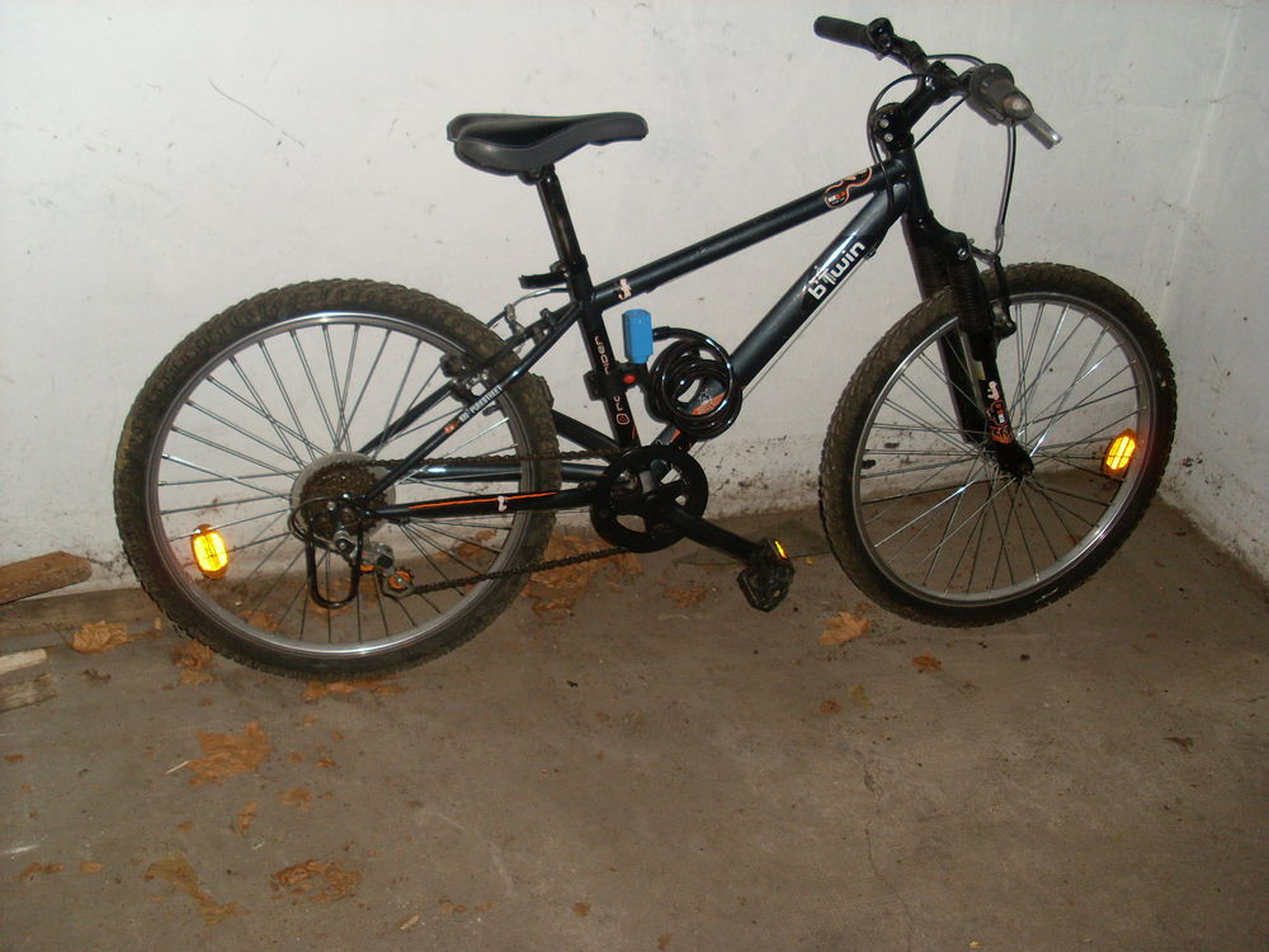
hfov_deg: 49.0
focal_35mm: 38
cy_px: 476
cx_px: 634
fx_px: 1393
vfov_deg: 37.7
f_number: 3
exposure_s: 1/45
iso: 100
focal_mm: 6.3
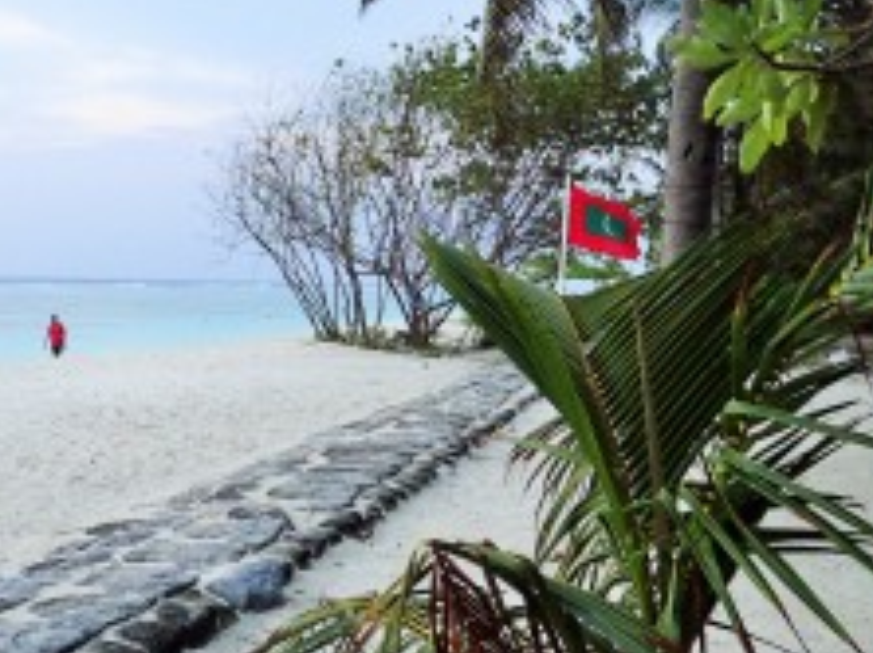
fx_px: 1108
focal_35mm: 44
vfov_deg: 32.4
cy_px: 456
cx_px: 252
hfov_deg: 42.1
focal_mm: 4.5
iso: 200
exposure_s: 1/30
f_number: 2
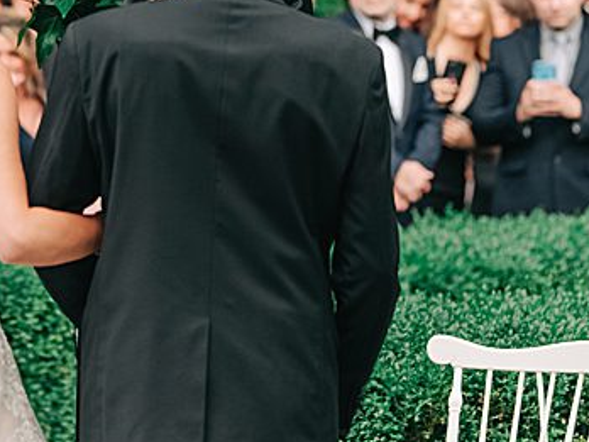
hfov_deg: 7.2
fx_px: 4645
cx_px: 76
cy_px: 6
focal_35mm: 273
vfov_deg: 5.4
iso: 640
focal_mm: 105
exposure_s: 1/1000
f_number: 2.8
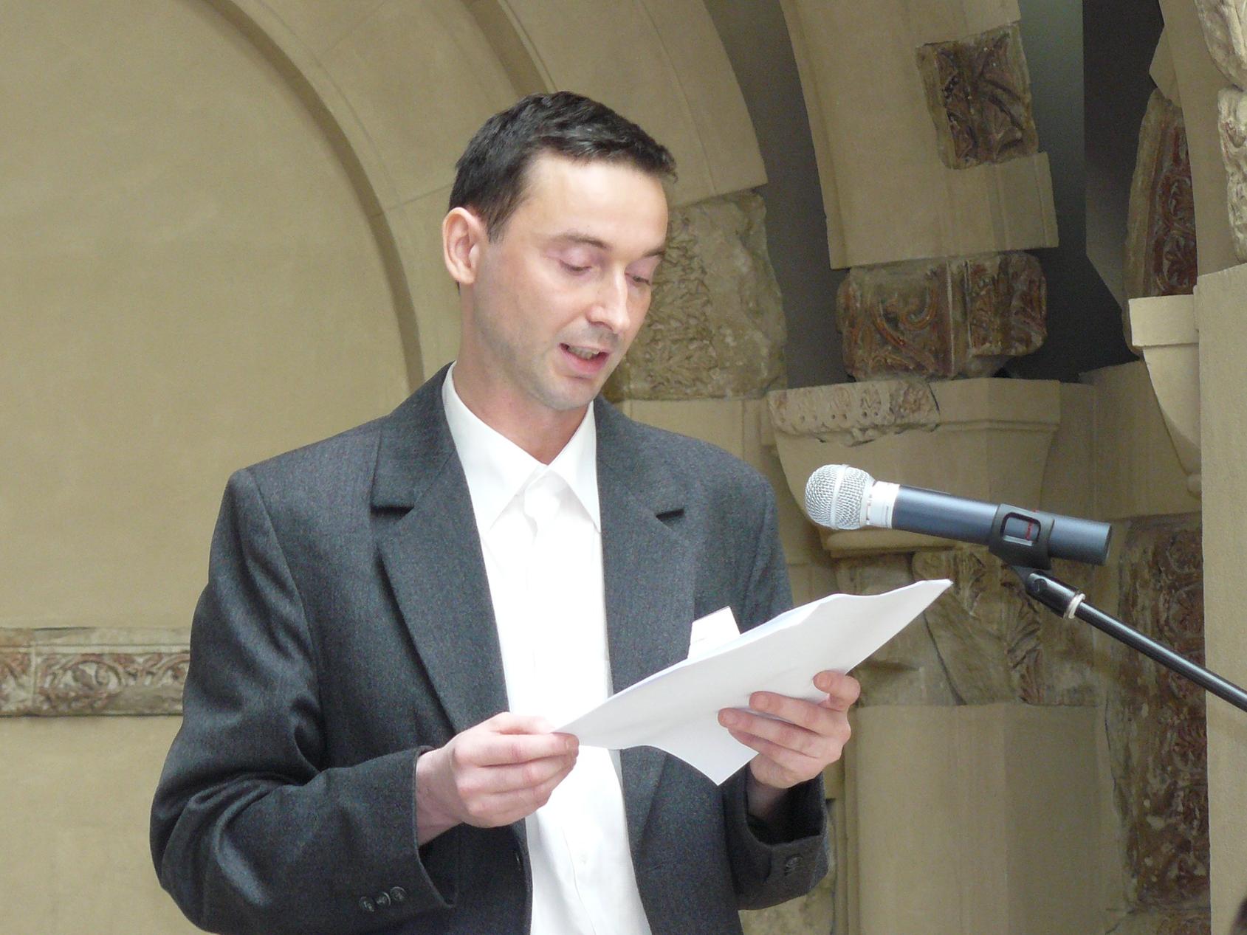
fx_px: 6521
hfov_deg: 10.9
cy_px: 468
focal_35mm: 181
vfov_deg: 8.2
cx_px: 624
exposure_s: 1/30
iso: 200
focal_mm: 25.1
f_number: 3.2
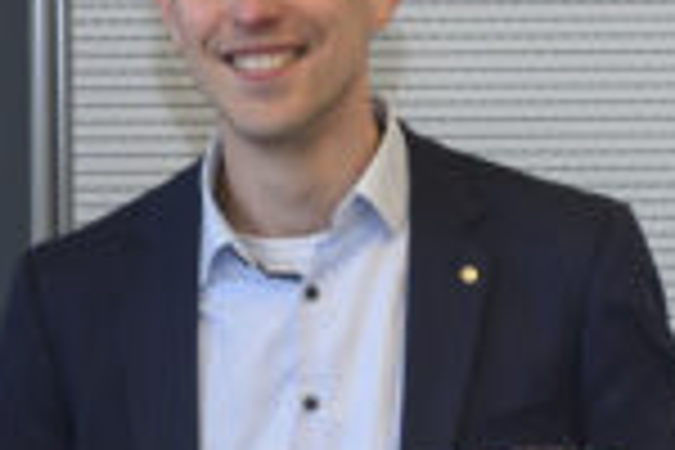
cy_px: 1004
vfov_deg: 4.7
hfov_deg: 7.1
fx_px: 5400
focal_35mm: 288
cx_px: 130
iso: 800
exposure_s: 1/60
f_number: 5
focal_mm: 37
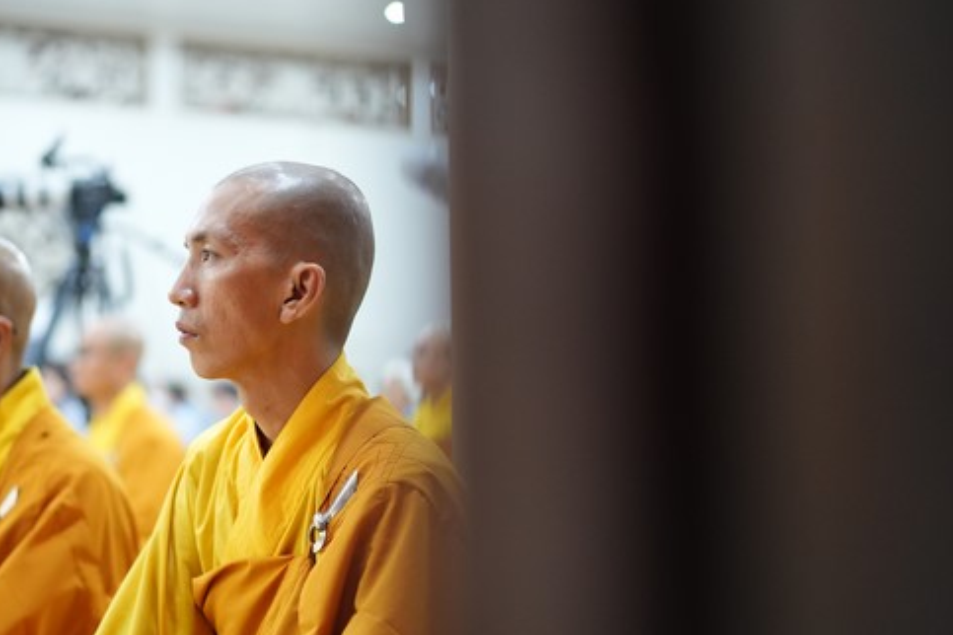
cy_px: 384
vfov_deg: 18.4
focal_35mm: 74
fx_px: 1959
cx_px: 335
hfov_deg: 27.2
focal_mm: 55
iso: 3200
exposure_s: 1/160
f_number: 1.8
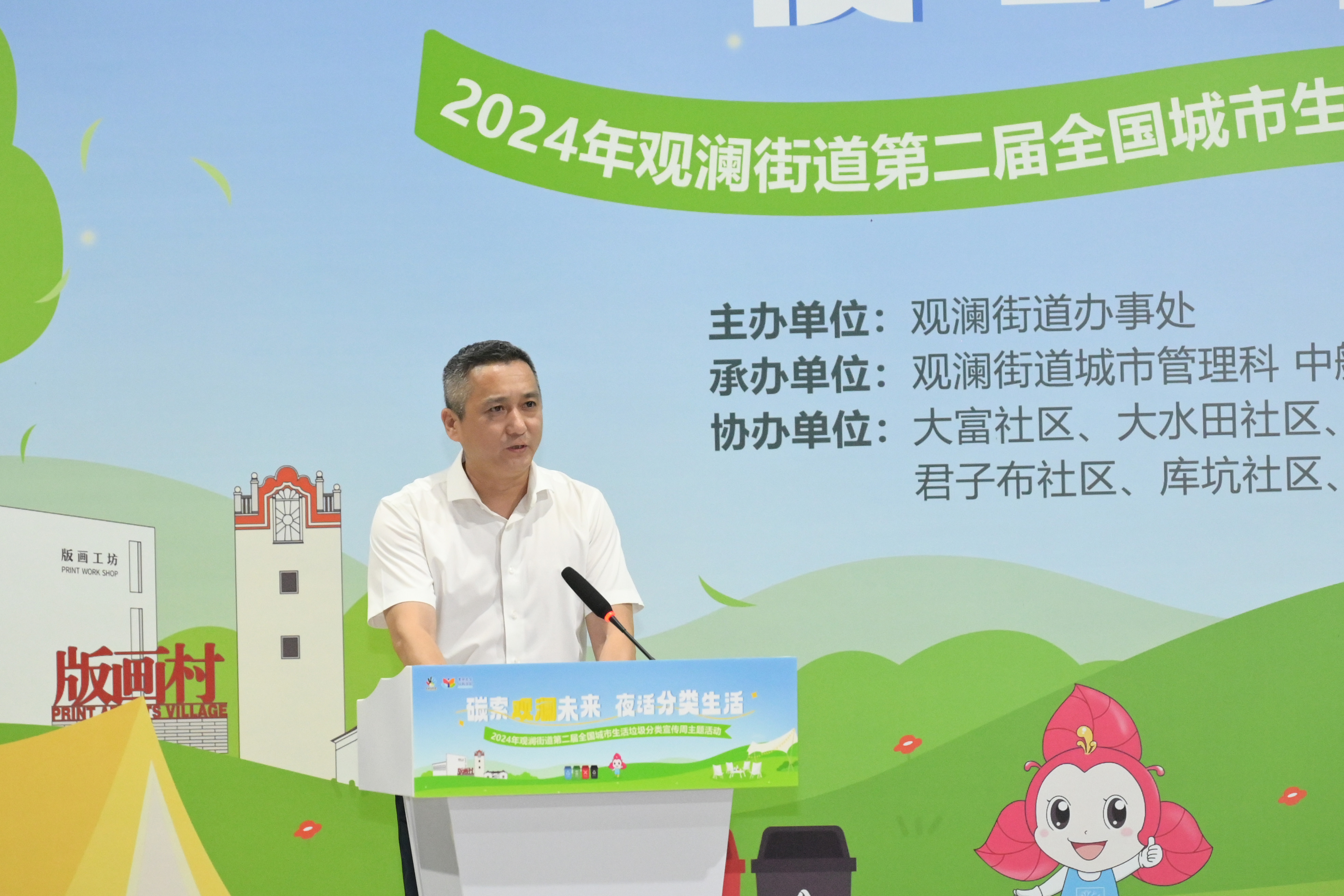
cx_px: 672
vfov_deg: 8.9
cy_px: 448
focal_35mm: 154
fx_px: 5749
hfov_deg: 13.3
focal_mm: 103
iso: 5000
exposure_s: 1/160
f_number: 4
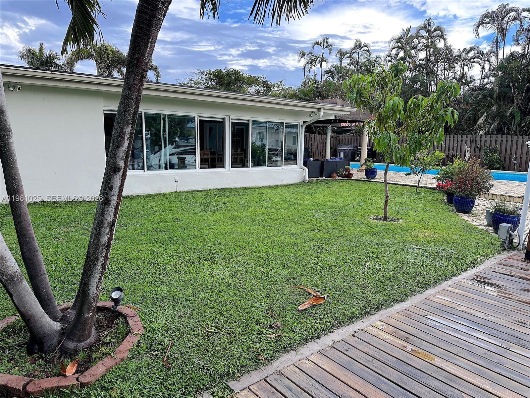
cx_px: 265
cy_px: 199
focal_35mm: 24
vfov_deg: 56.8
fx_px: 367
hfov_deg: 71.6
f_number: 1.78
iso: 80
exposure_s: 1/864
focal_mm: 6.86
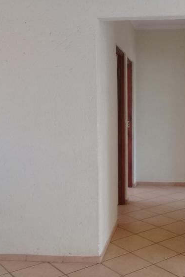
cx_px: 152
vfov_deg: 42.7
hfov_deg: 28.5
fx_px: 355
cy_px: 145
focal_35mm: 46
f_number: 2.2
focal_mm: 3.3
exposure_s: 1/50
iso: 64
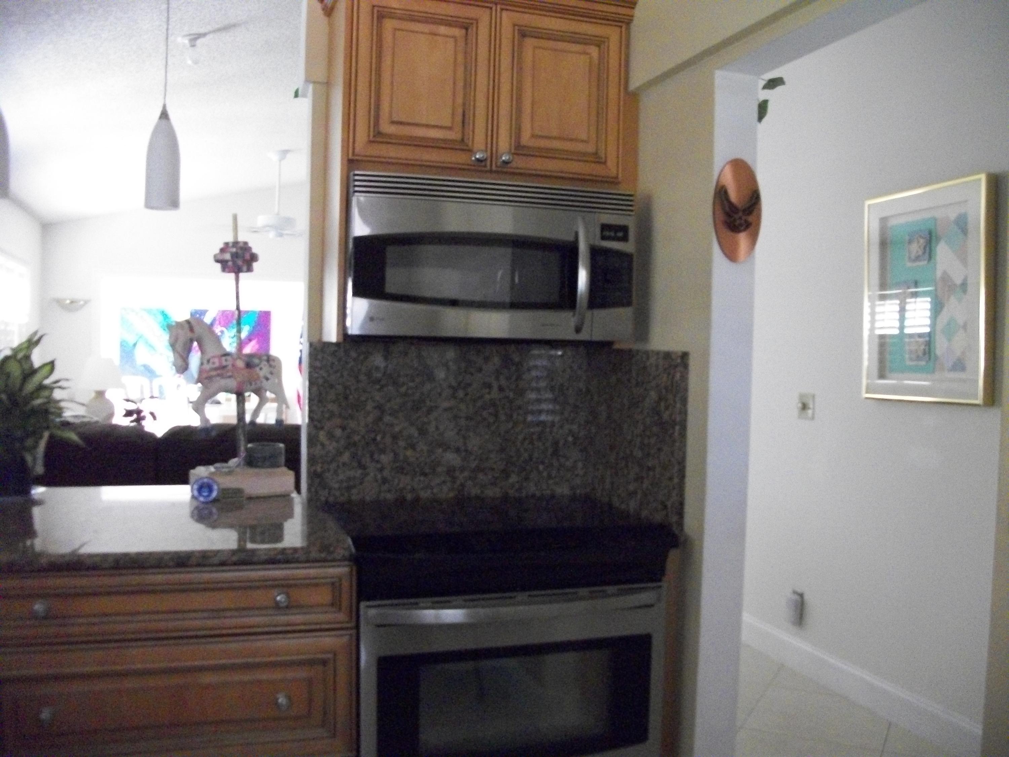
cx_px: 504
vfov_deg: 44.2
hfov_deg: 56.8
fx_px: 933
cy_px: 378
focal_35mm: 32
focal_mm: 5.7
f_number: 2.9
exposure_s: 1/10
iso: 640
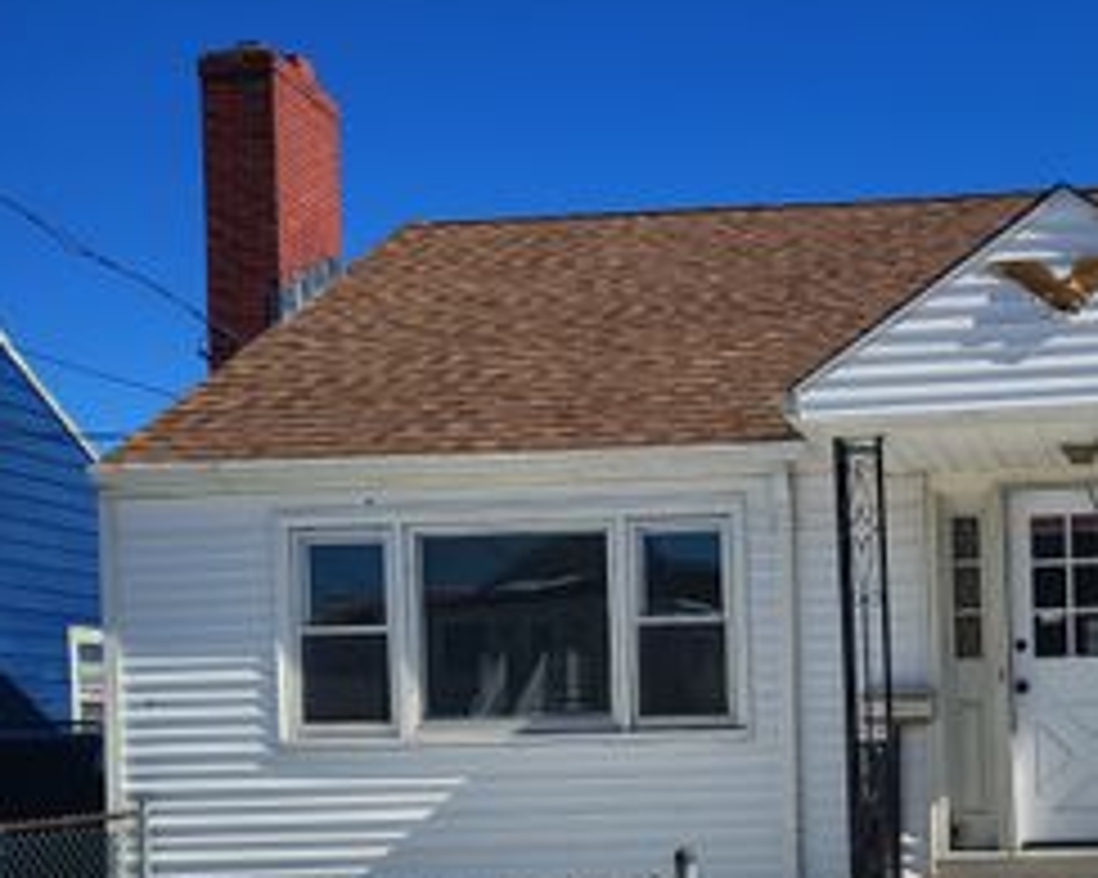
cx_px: 1044
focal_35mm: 48
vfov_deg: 30.4
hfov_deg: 35.8
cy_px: 741
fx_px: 1559
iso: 100
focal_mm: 5.56
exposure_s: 1/3714
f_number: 1.8
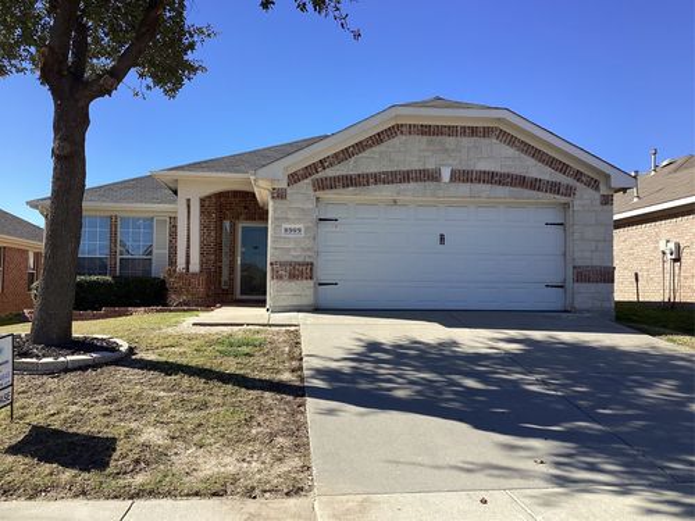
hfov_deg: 58.4
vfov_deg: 45.4
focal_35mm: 31
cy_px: 260
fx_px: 622
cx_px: 348
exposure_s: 1/981
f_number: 2.4
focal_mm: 3.3
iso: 25
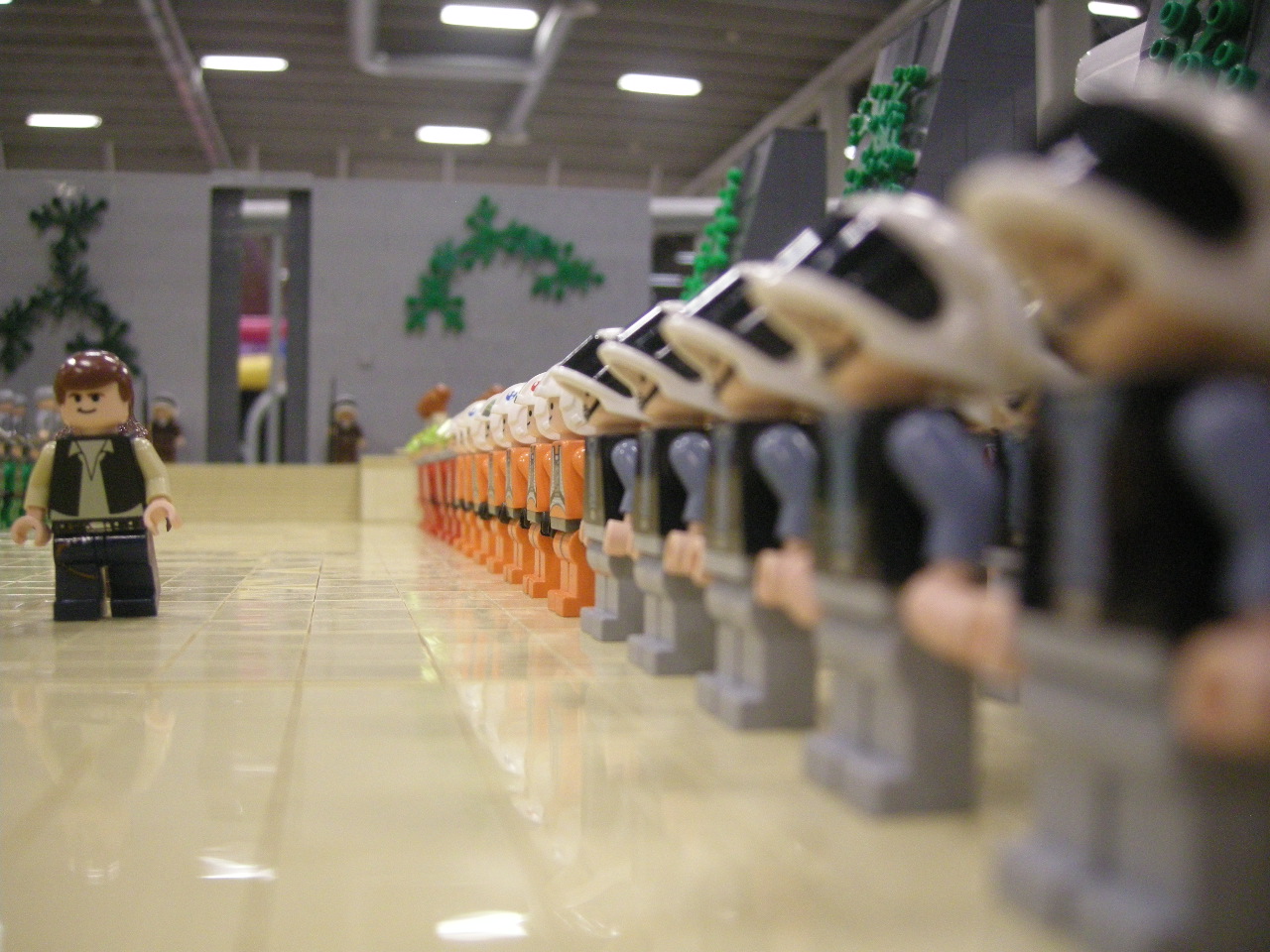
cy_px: 476
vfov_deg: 39.7
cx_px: 635
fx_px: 1321
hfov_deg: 51.4
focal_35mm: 36
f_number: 2.7
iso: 400
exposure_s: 1/17.3
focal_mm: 7.5
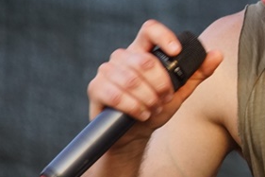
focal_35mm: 854
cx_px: 341
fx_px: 6282
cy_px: 6
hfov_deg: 2.4
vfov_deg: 1.6
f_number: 6.3
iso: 800
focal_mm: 160
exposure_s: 1/250
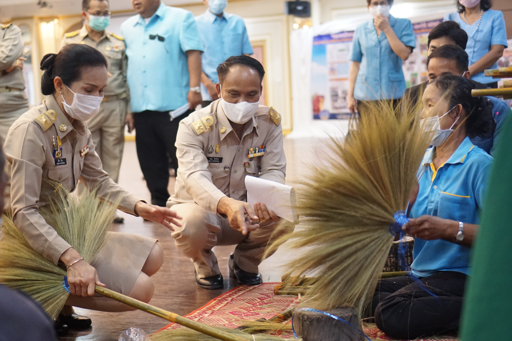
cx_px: 256
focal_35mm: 52
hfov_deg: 37.9
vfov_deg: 25.8
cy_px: 170
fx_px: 747
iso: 2000
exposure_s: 1/60
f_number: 2
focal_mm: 35
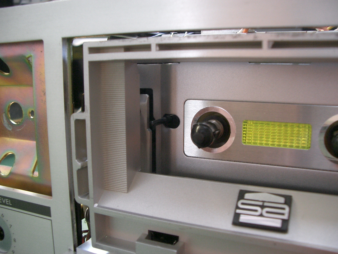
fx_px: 342
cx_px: 169
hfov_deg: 52.6
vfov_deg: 40.7
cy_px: 127
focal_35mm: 35
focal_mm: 5.8
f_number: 2.6
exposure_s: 1/10
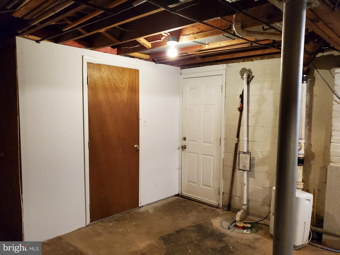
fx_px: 255
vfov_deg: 53.1
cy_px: 128
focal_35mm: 26
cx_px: 170
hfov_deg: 67.3
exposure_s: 1/39
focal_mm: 4.3
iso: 500
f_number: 1.5
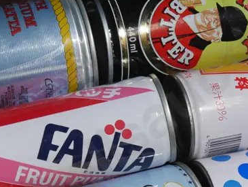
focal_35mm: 151
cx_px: 190
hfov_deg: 13.0
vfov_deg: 9.8
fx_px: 1083
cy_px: 96
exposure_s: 1/60
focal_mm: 27
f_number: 5.3
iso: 400
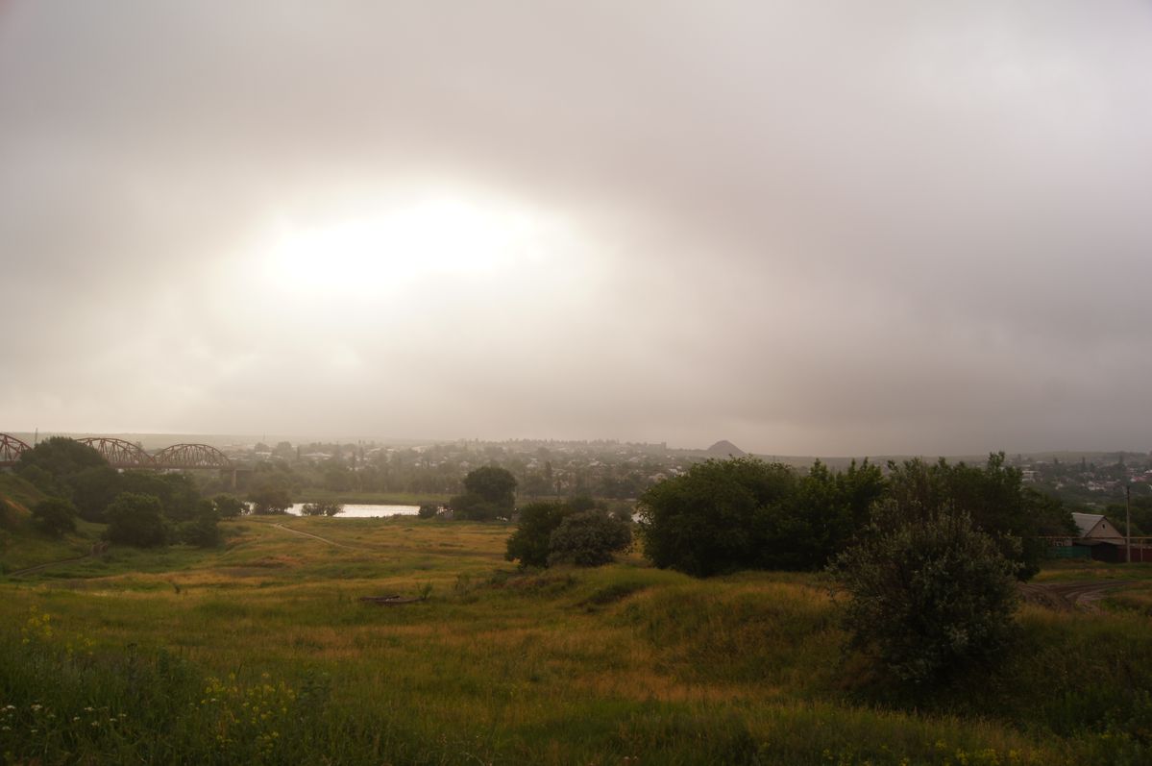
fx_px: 863
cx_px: 576
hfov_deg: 67.4
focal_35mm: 27
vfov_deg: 47.8
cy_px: 383
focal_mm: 18
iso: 100
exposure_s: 1/40
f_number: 8
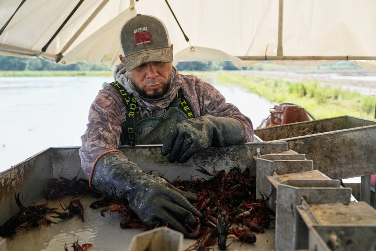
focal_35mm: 38
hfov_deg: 50.7
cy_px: 126
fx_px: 397
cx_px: 188
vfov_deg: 35.1
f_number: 4.5
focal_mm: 38
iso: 2500
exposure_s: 1/5000
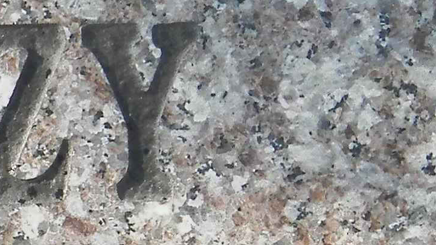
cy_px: 241
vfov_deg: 2.1
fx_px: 6589
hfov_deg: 3.8
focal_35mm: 570
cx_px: -210
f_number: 4.2
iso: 80
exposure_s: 1/160
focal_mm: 14.6
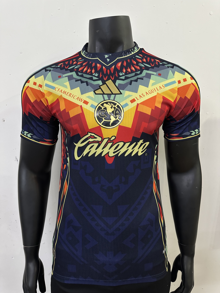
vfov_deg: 71.6
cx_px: 110
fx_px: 203
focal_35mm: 24
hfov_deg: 56.8
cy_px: 146
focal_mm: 6.86
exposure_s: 1/50
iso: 320
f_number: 1.78
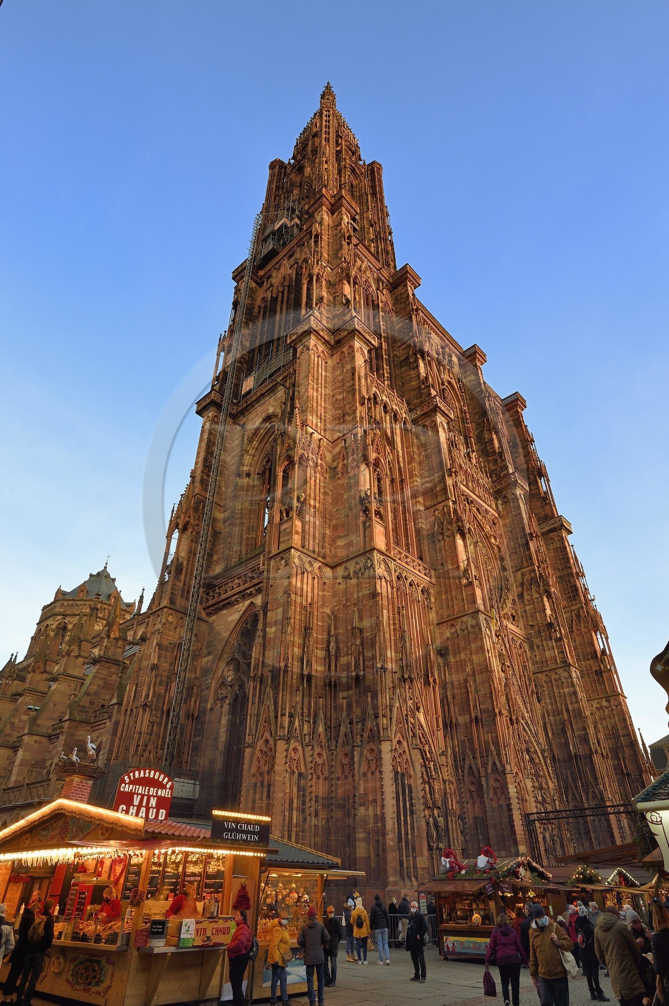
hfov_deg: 64.5
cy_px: 503
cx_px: 334
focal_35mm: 19
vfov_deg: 86.9
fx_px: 530
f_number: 13
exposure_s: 1/100
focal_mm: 19
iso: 800
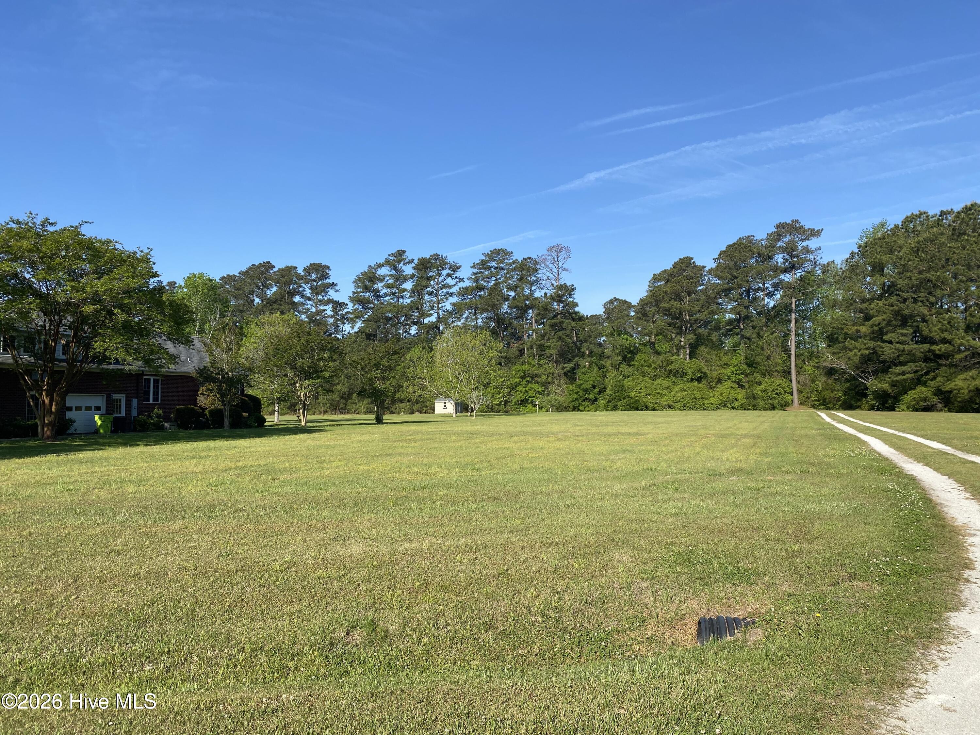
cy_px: 368
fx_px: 736
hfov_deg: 67.3
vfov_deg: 53.1
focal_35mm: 26
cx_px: 490
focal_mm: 4.25
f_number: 1.8
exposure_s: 1/2513
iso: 32
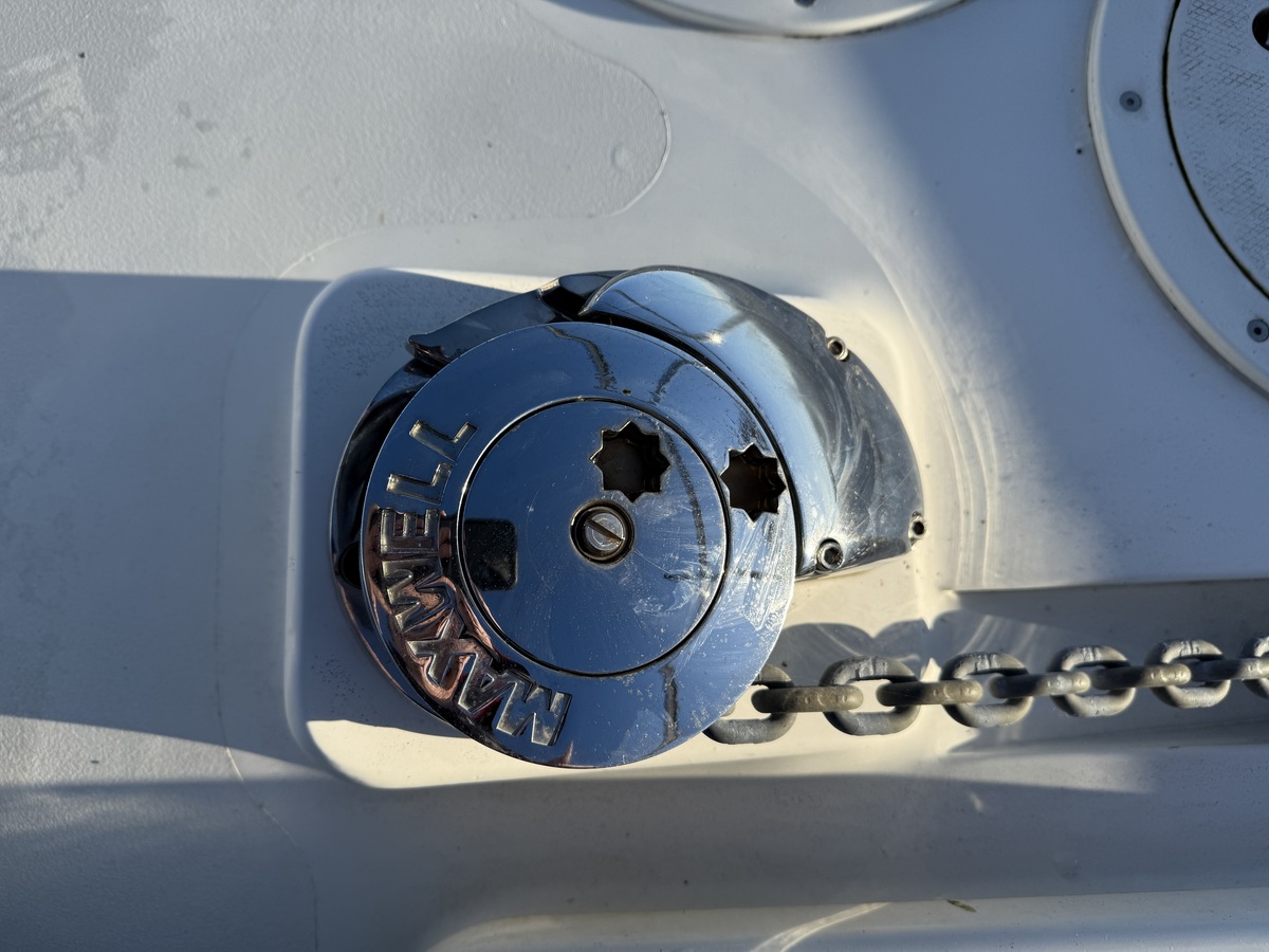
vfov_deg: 56.8
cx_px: 634
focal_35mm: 24
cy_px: 476
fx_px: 880
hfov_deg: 71.6
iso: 80
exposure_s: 1/4405
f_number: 1.78
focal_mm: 6.76
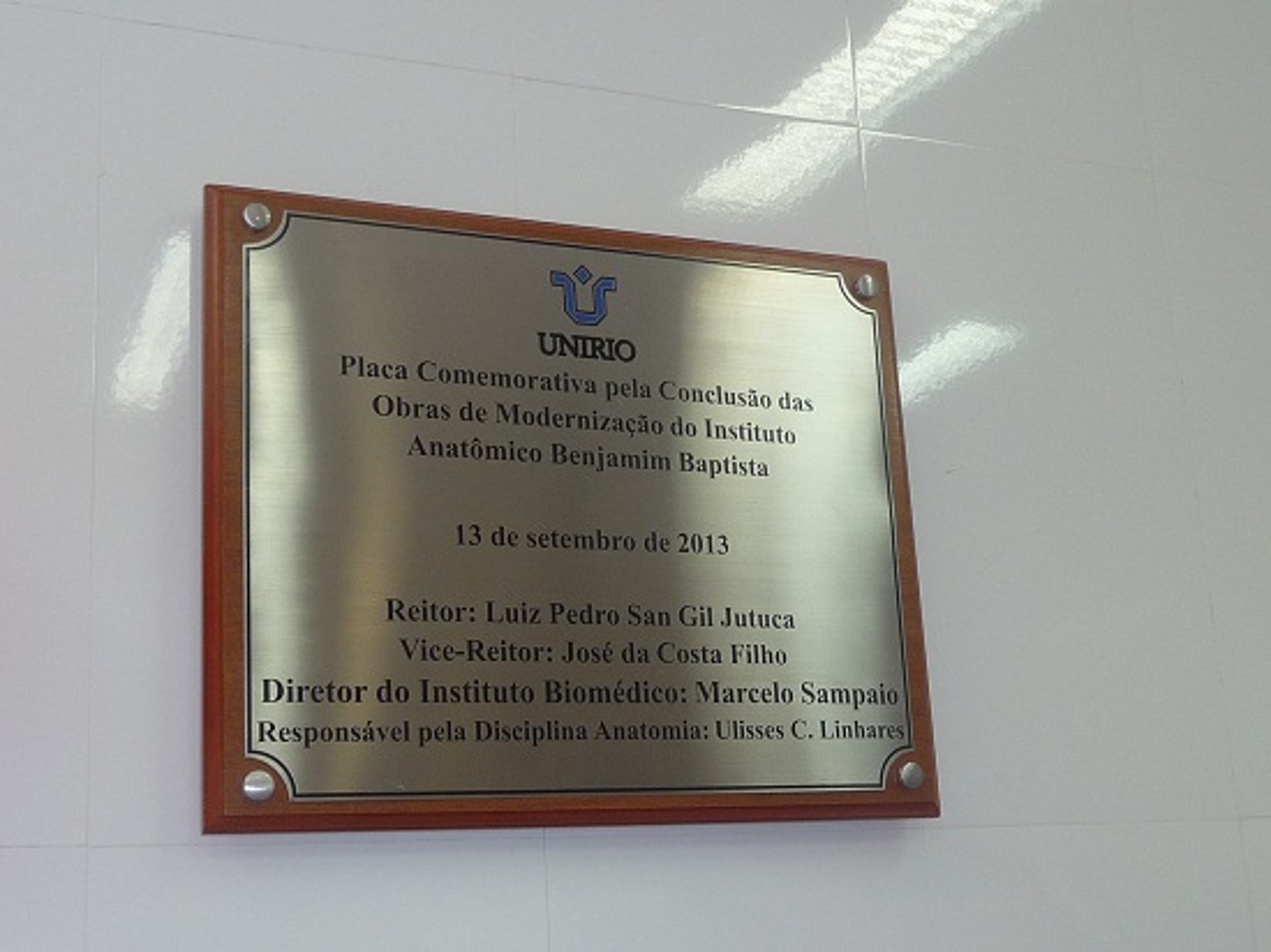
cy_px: 476
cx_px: 636
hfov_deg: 38.2
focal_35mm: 50
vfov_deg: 29.1
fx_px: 1835
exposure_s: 1/30
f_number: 3.4
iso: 100
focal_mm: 5
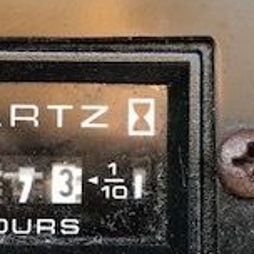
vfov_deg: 16.7
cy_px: 152
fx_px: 863
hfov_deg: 16.7
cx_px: 77
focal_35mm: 104
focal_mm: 3.99
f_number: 1.8
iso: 20
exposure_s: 1/40
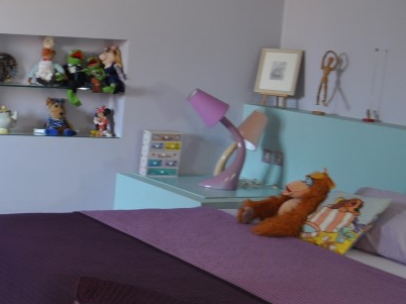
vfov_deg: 21.0
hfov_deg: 24.4
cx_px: -119
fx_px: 821
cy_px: 159
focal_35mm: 70
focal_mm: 18
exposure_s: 1/15
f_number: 4
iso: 500
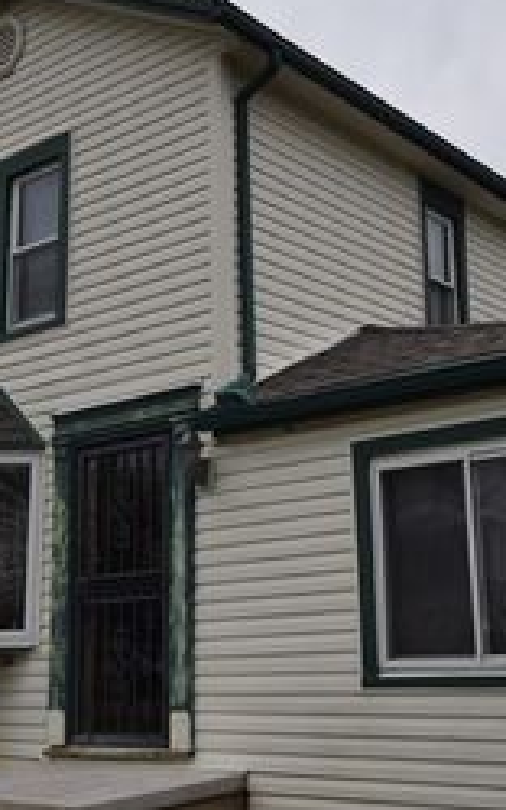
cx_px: 305
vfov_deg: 38.8
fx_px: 1149
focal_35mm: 52
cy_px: 366
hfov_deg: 24.8
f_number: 9
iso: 200
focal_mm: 17
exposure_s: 1/320
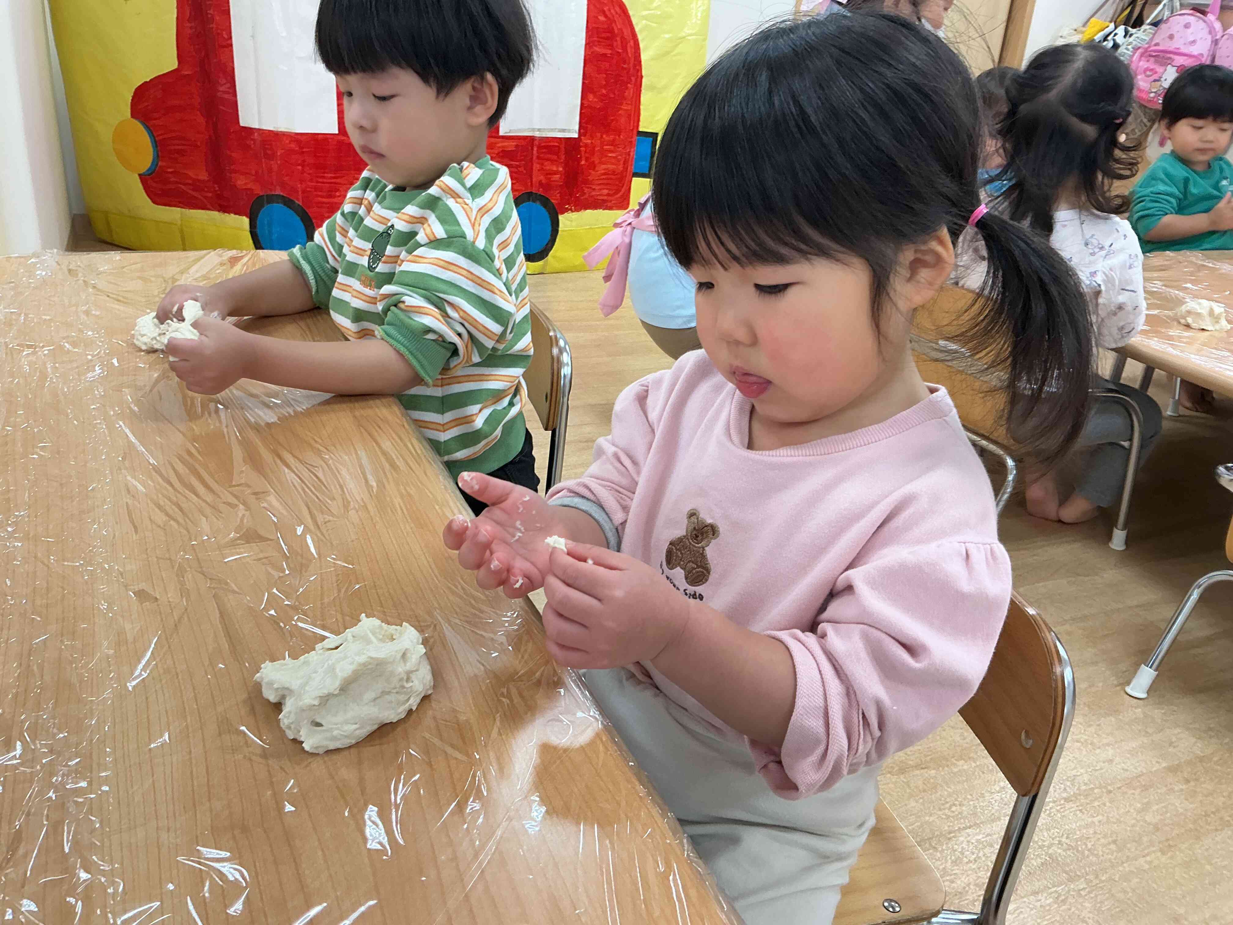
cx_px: 616
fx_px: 1033
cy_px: 462
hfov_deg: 61.7
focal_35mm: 29
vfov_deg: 48.2
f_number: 1.8
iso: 40
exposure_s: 1/60
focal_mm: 3
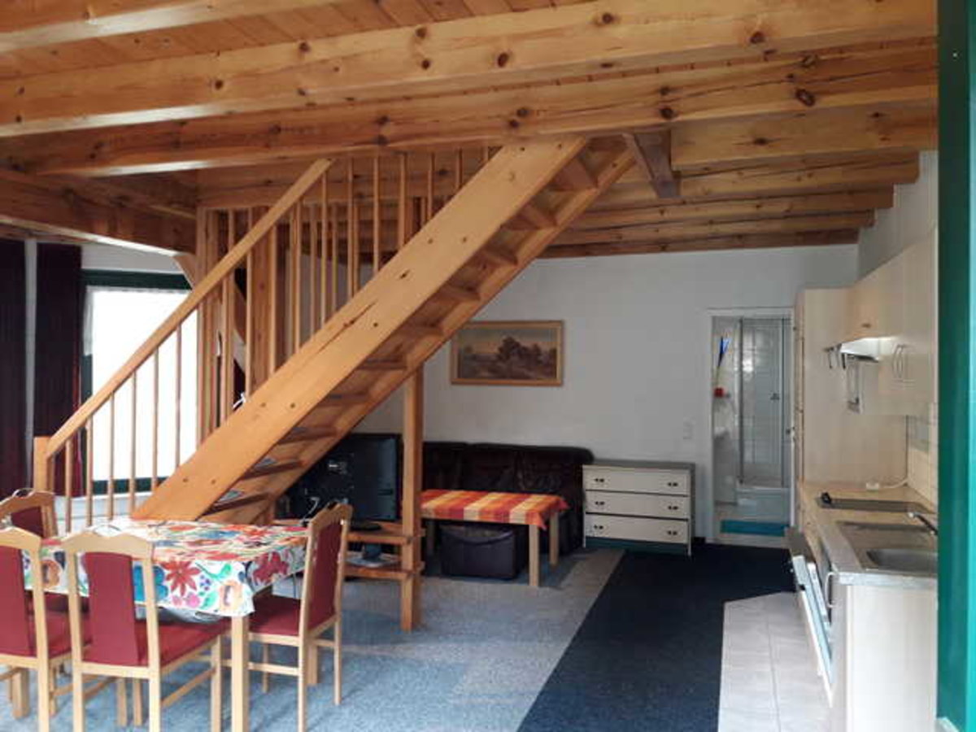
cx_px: 488
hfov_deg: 63.4
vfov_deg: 49.7
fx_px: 789
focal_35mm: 28
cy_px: 366
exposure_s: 1/33
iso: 125
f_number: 1.9
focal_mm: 3.7
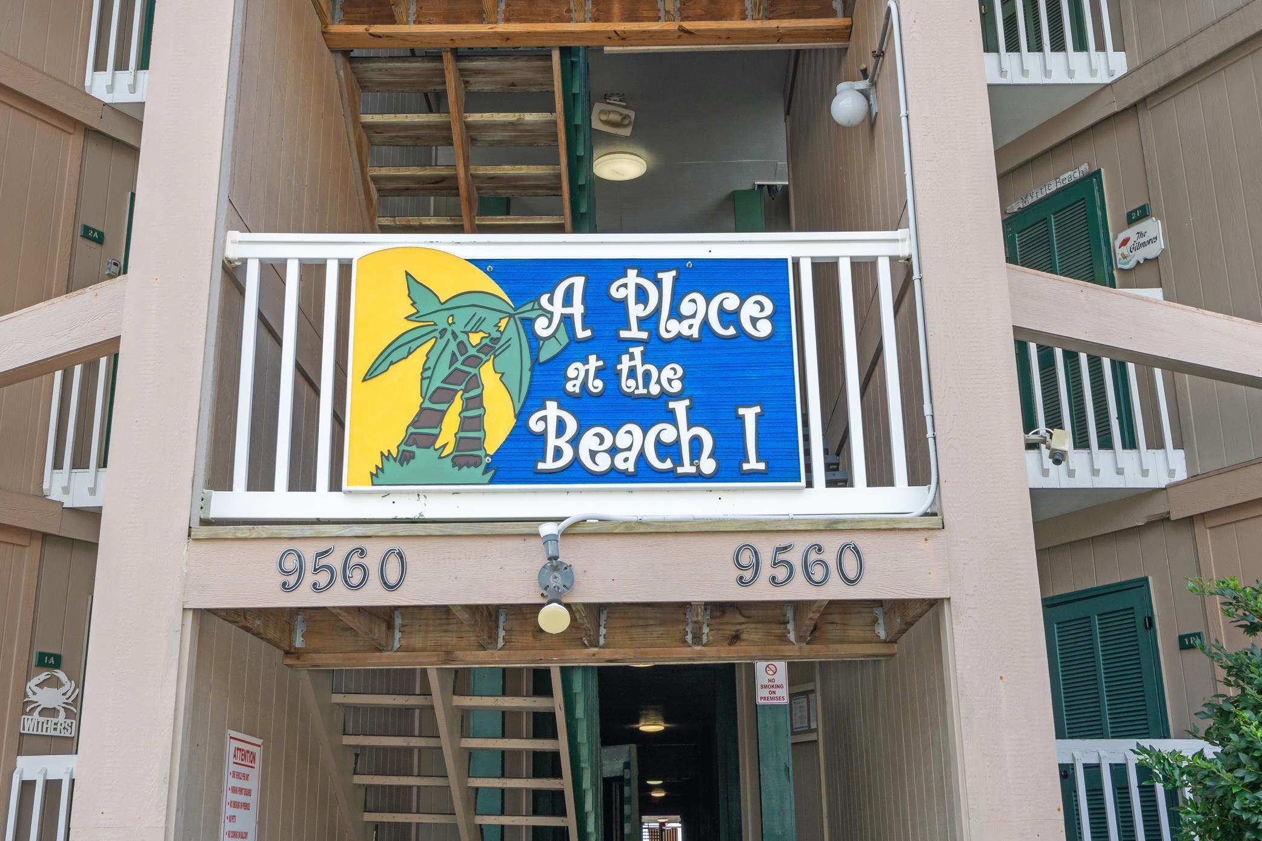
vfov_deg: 31.9
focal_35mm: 42
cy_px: 363
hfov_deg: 46.4
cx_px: 611
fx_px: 1472
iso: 200
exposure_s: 1/250
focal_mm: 35
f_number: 9
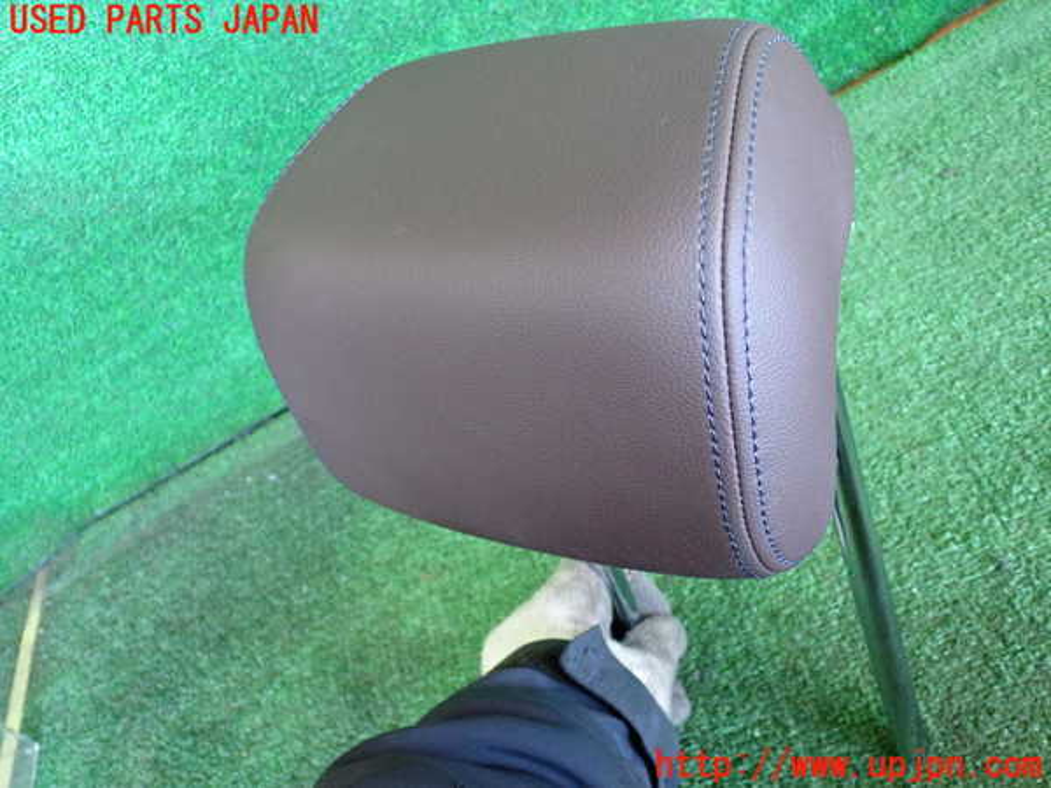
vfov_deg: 39.7
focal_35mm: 36
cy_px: 394
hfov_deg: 51.4
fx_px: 1093
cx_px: 526
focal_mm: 6.37
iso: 800
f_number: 2.5
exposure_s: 1/125
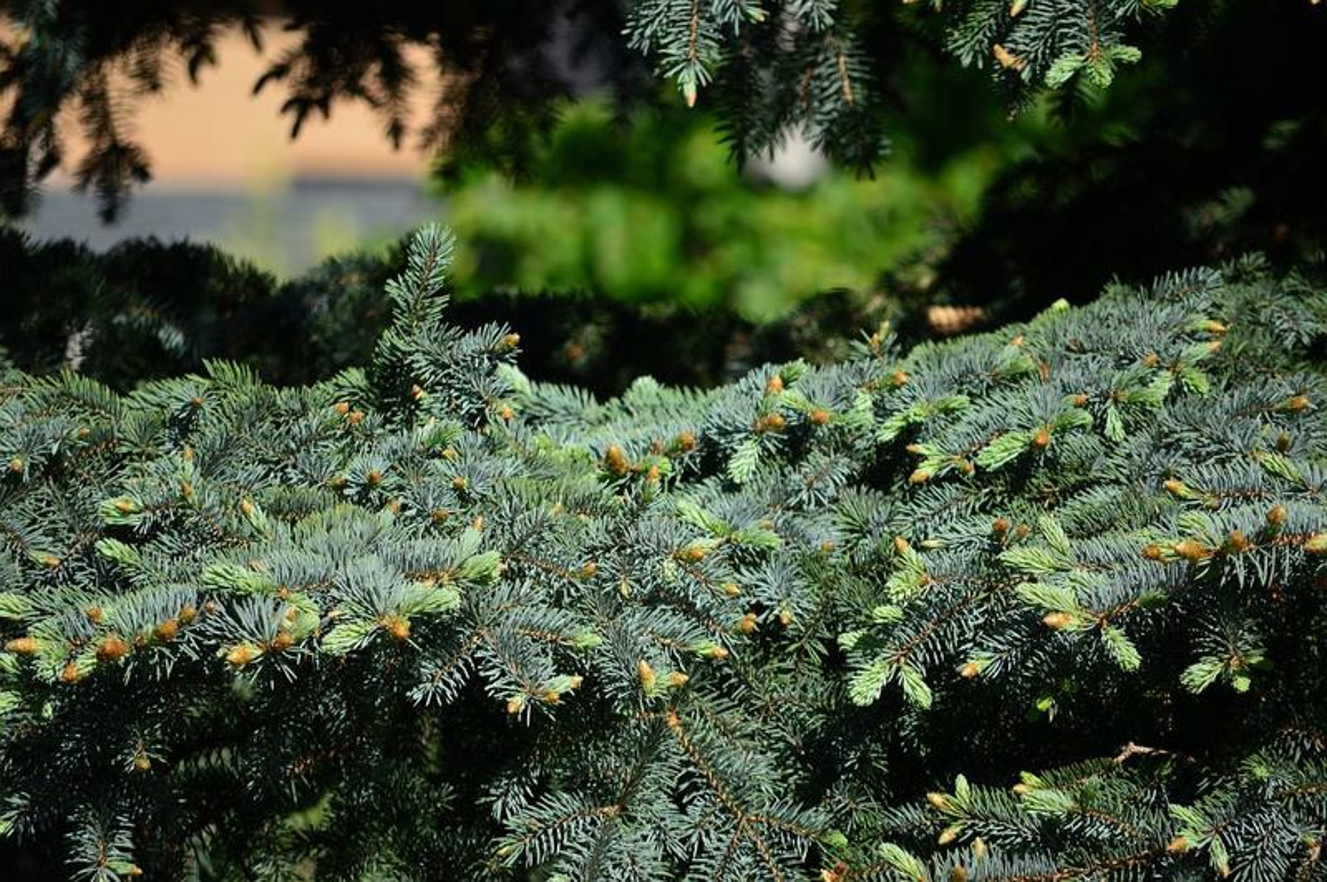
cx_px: 664
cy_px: 441
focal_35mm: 300
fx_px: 11049
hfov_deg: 6.9
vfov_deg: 4.6
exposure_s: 1/320
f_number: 5.6
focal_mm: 200
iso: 100
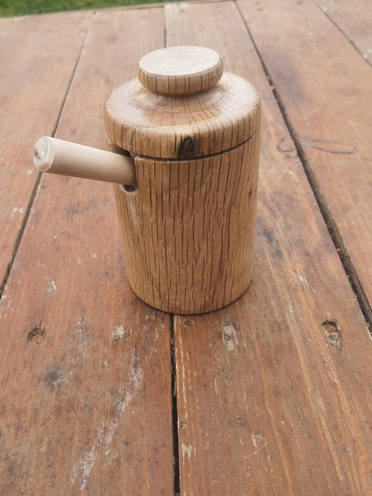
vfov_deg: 55.3
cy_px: 271
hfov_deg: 42.8
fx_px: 473
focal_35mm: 33
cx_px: 155
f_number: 1.7
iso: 50
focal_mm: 4.32
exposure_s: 1/424
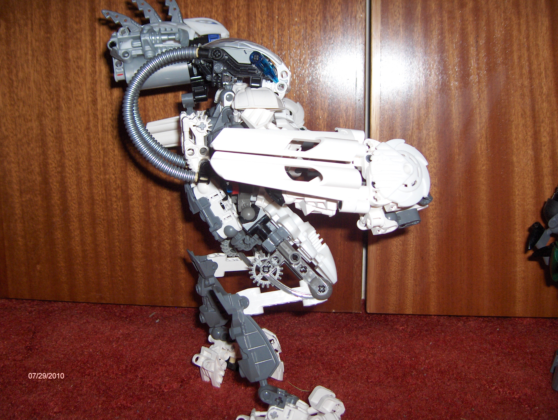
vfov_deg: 36.9
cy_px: 210
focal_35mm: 39
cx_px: 279
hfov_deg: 47.8
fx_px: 630
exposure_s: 1/60
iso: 100
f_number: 4.8
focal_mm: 8
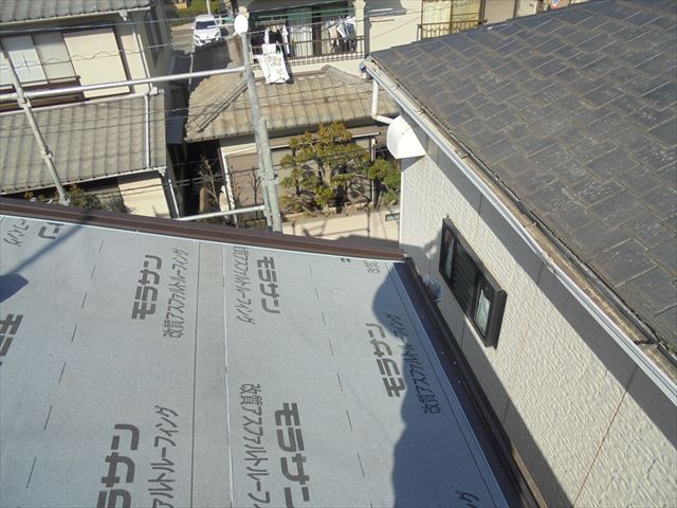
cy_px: 254
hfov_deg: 67.3
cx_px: 338
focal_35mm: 26
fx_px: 508
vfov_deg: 53.1
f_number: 11.5
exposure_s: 1/125
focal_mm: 4.6
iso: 100
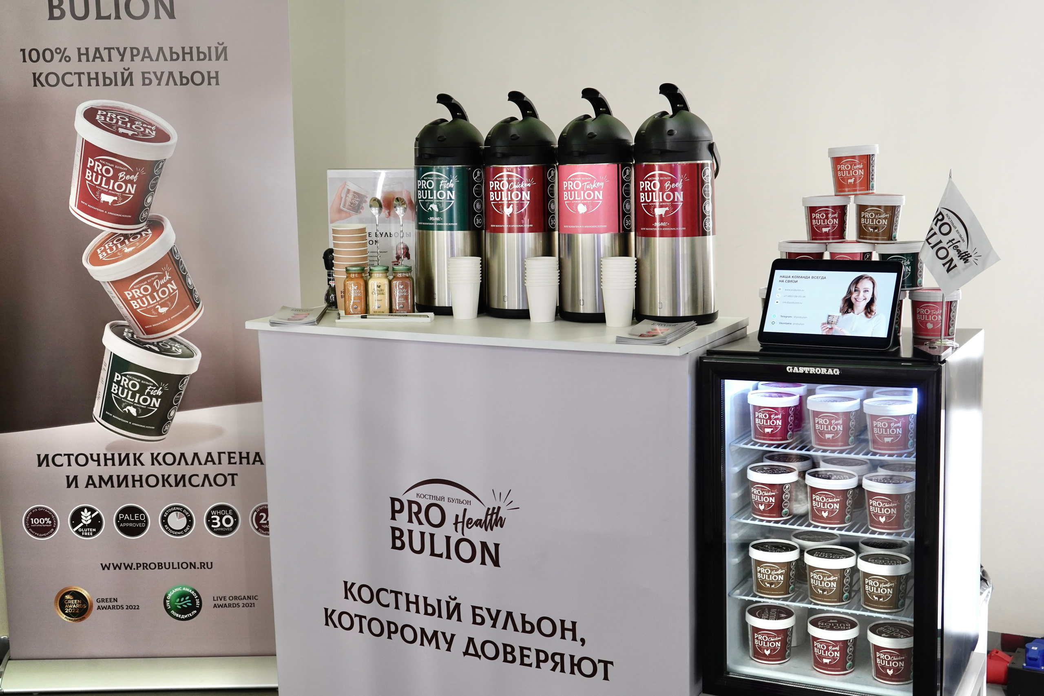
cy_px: 348
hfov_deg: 46.4
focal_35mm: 42
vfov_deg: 31.9
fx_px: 1218
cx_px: 522
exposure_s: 1/100
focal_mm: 42
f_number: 4.5
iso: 1600
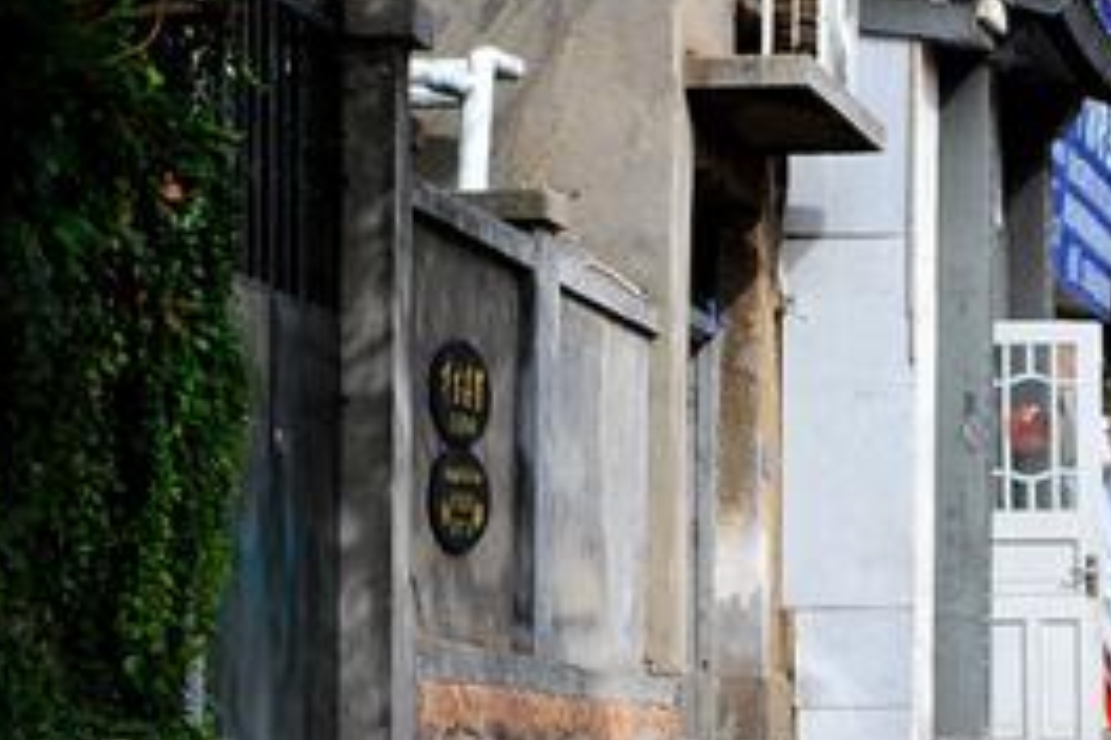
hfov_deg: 11.3
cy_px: 513
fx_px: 5616
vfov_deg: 7.5
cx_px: 753
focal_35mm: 182
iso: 200
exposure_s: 1/1600
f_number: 2.8
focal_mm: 75
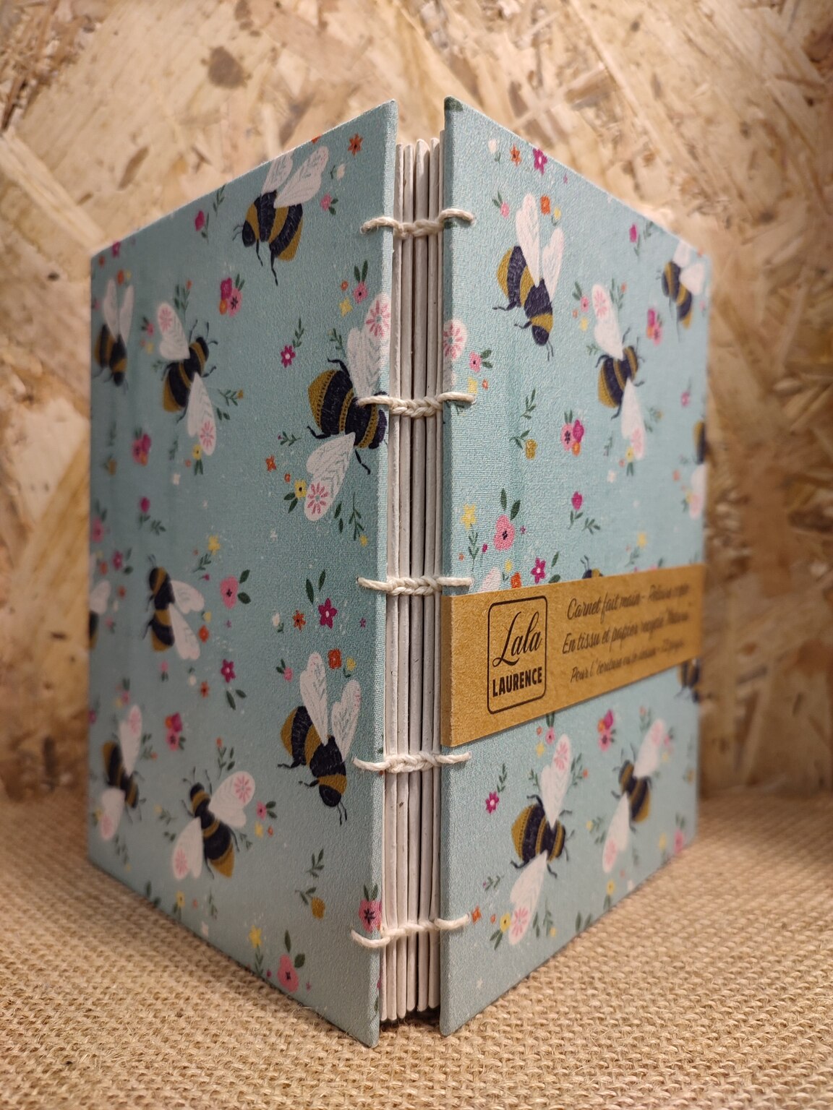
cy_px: 555
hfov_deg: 54.9
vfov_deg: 69.4
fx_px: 802
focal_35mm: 25
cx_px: 416
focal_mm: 6.04
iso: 262
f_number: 1.9
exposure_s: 1/33
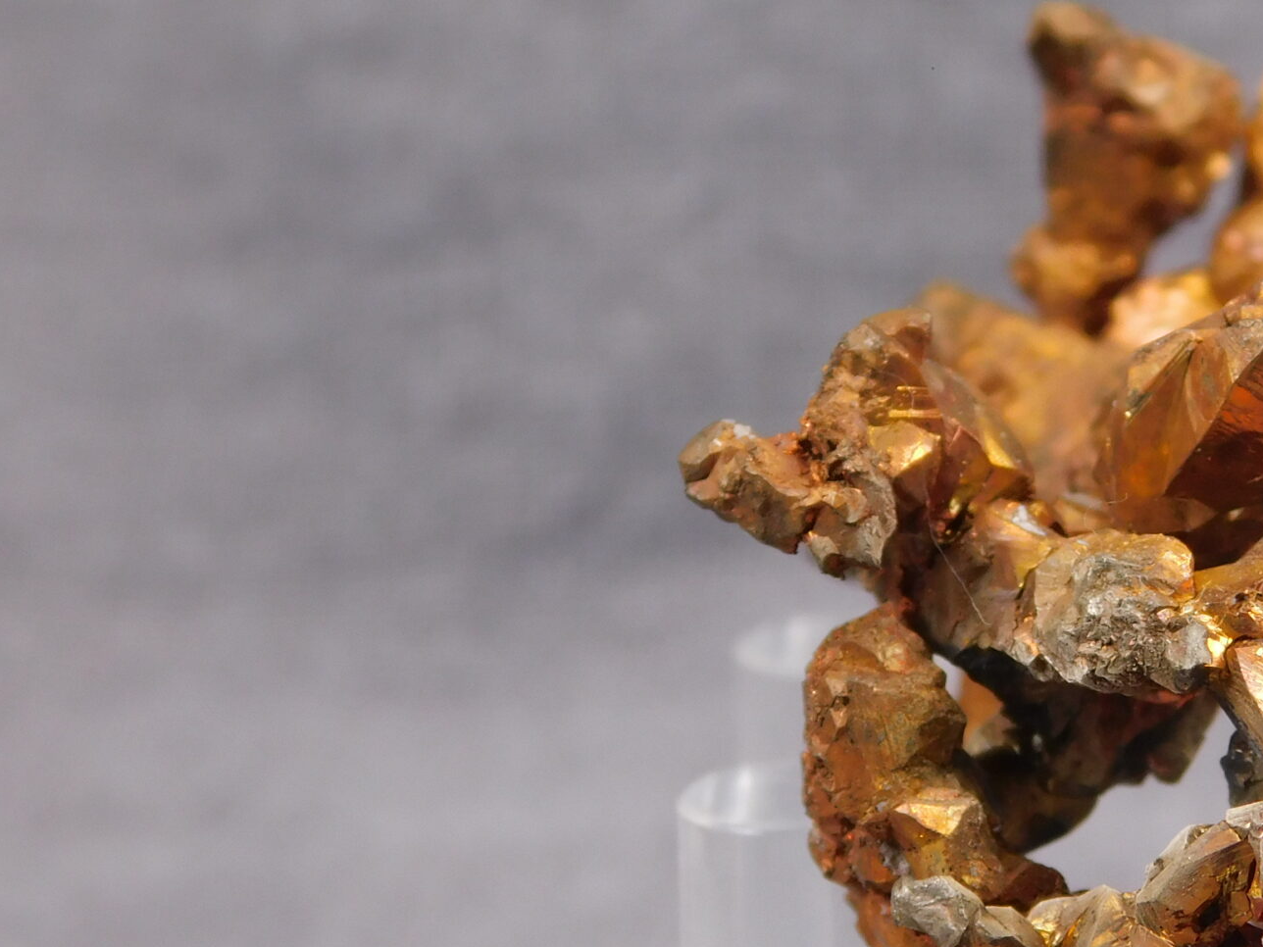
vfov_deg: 9.3
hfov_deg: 12.3
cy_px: 620
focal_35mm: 159
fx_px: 5801
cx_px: 1251
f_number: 4.4
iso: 125
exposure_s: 1/80
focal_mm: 14.2
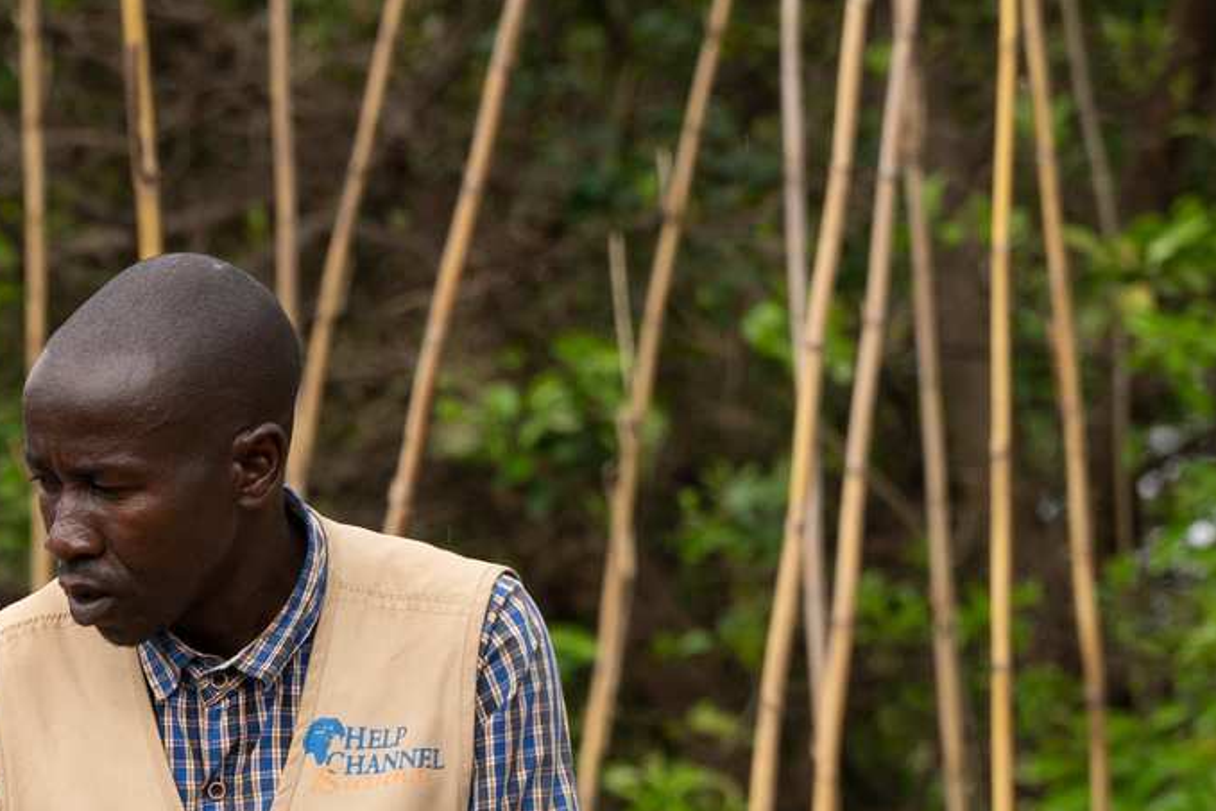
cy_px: 1284
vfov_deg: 2.3
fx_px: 20103
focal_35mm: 595
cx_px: -426
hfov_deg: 3.5
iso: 200
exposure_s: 1/320
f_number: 5.6
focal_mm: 168.3
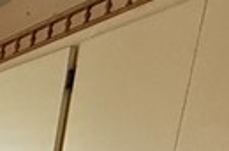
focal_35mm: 115
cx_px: -299
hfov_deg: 13.6
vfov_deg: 8.8
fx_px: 730
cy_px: 506
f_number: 2.2
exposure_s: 1/60
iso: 400
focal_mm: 2.22
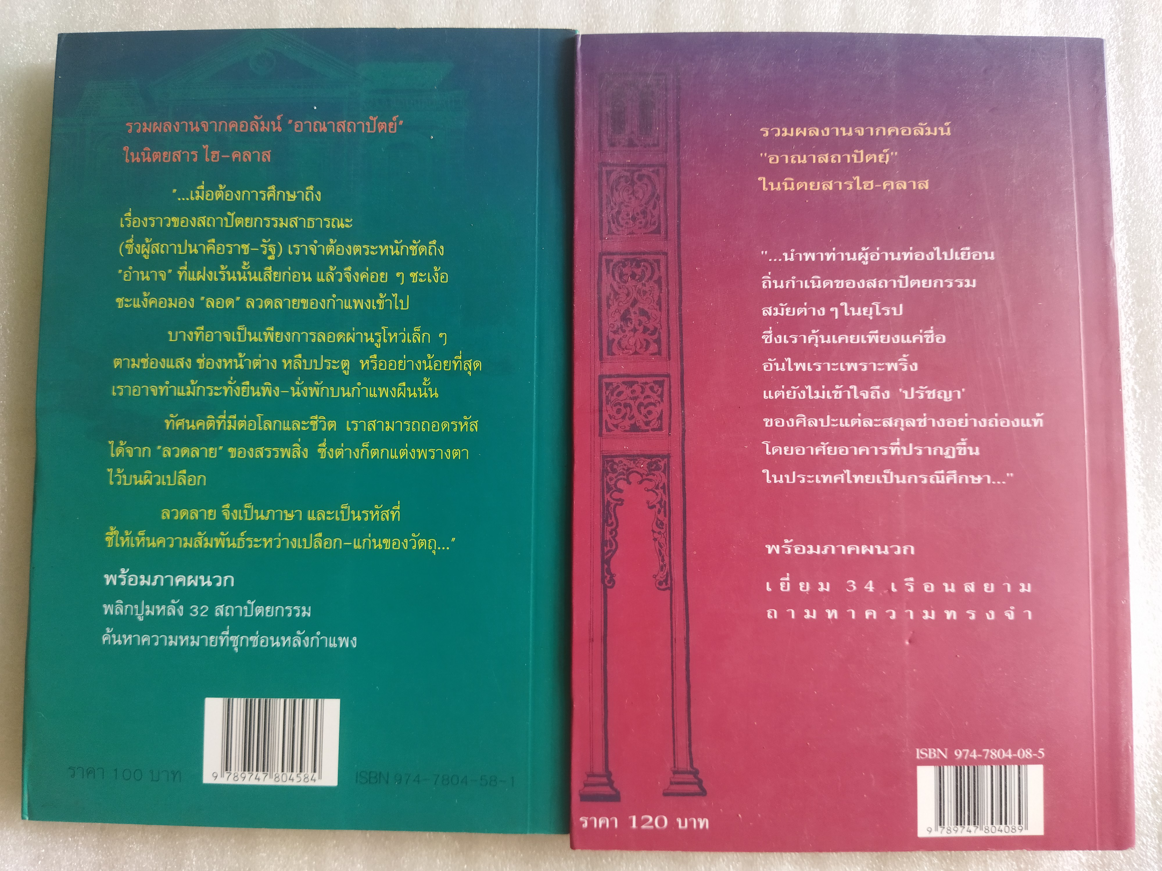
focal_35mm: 27
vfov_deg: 51.4
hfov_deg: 65.3
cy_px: 436
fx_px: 906
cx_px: 581
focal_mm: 4.71
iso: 215
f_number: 1.79
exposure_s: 1/60
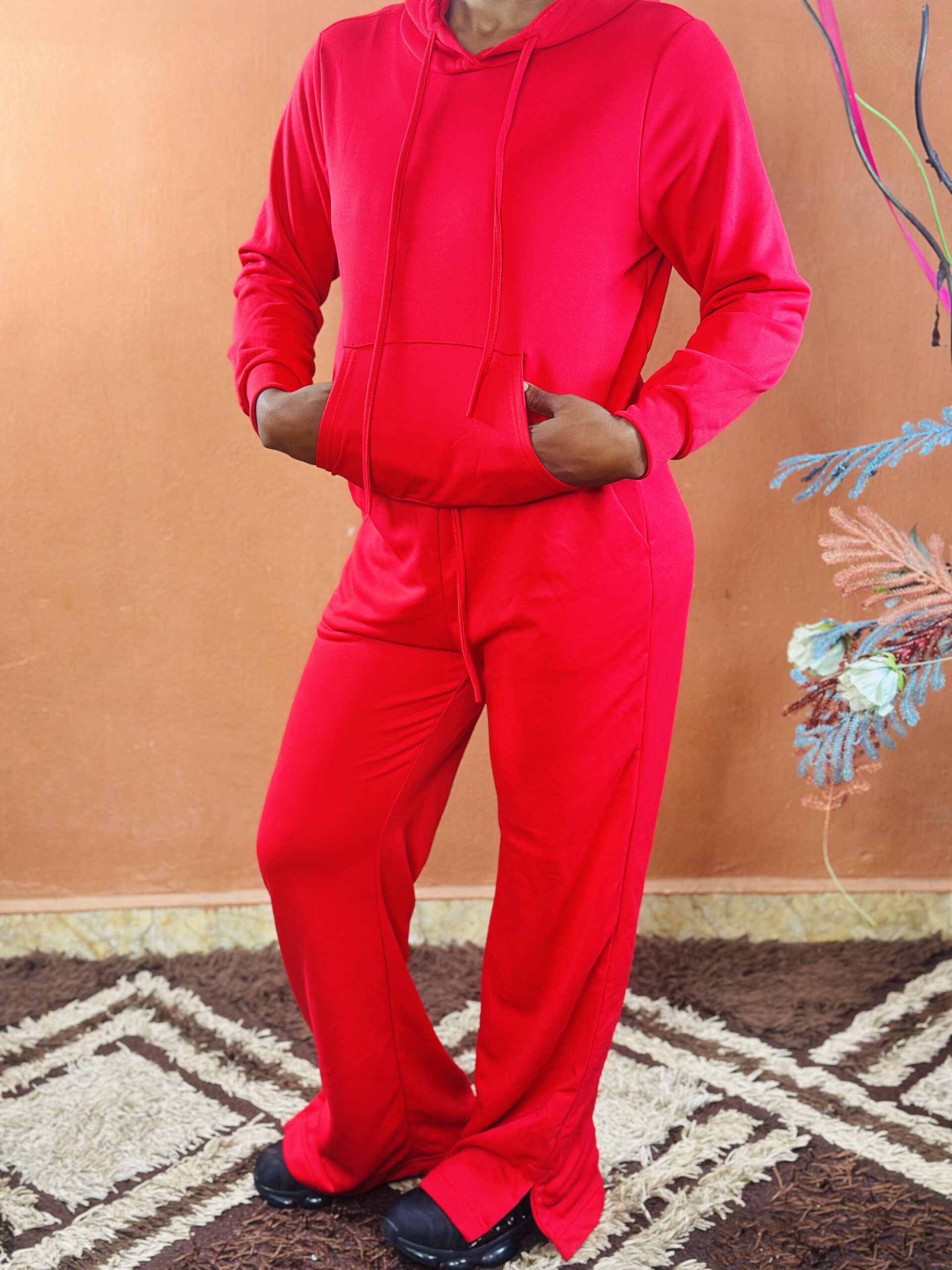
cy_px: 635
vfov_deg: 39.7
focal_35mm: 48
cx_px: 476
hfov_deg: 30.3
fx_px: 1760
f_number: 1.78
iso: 200
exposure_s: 1/50
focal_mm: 6.86
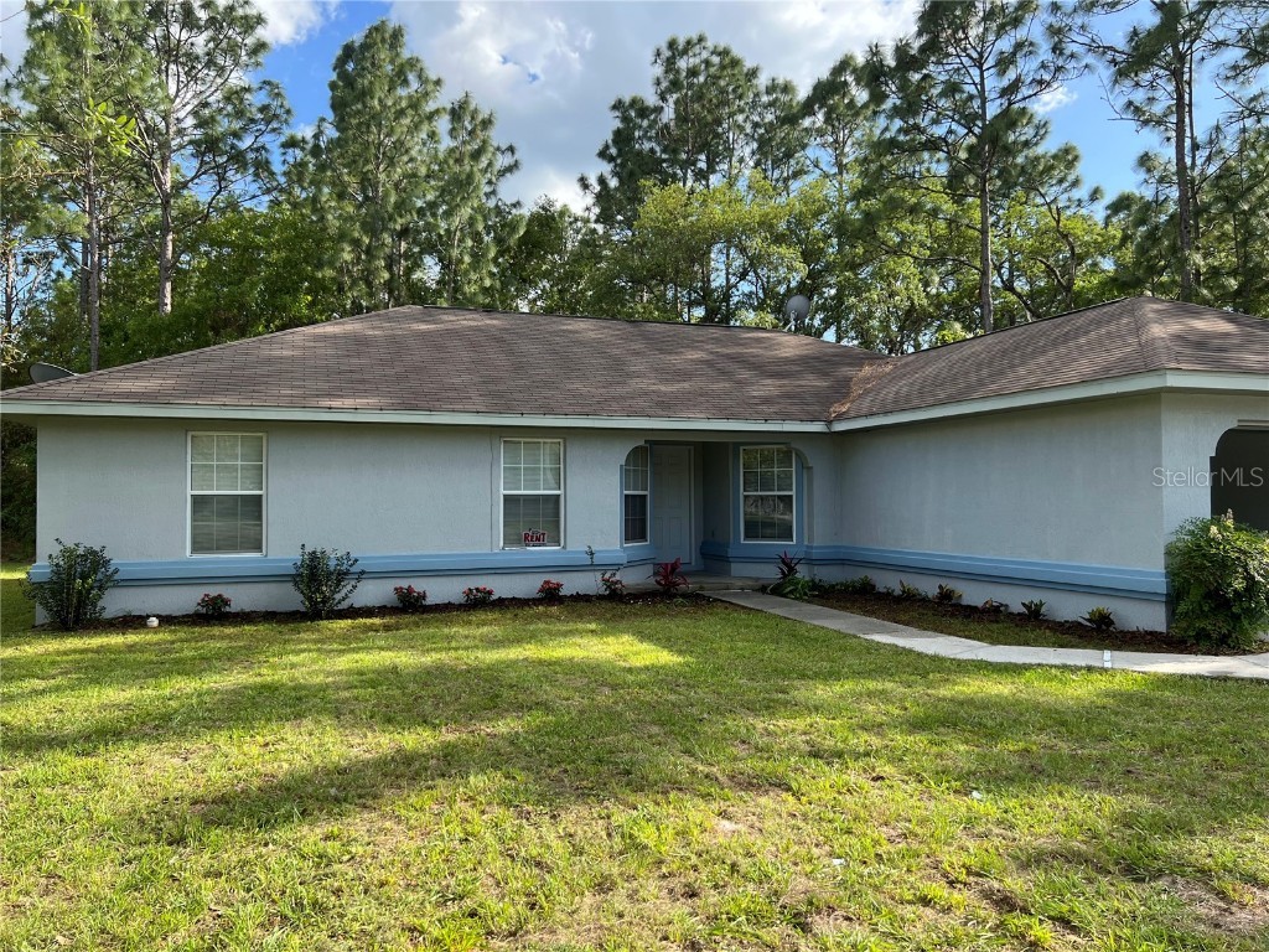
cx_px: 634
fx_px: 953
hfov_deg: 67.3
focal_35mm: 26
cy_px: 476
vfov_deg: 53.1
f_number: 1.5
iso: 50
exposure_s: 1/1344
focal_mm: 5.7
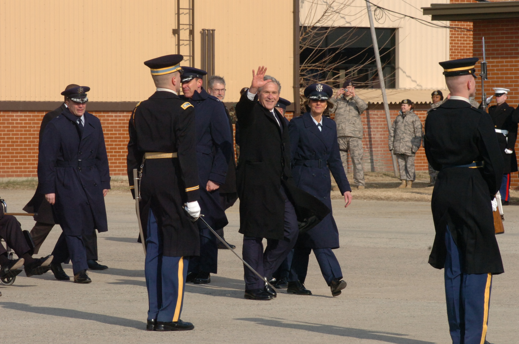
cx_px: 260
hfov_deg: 9.5
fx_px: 3129
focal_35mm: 218
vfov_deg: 6.3
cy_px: 172
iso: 800
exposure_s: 1/800
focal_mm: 145
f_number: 18
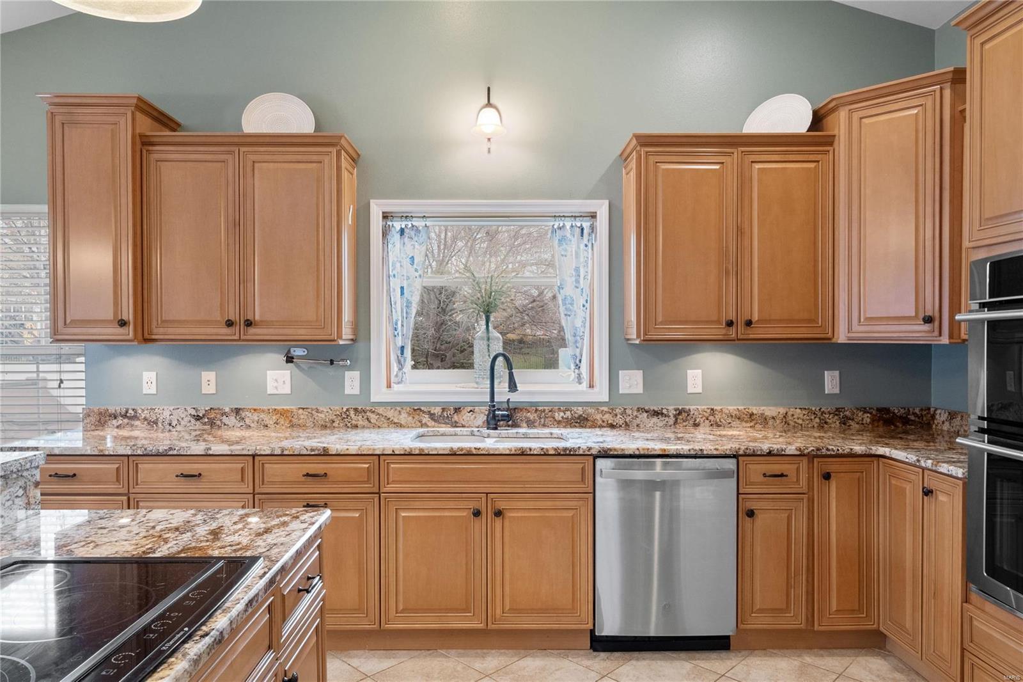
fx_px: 625
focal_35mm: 22
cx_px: 512
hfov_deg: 78.6
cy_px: 341
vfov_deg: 57.2
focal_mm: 11
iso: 400
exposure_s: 1/3
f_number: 8
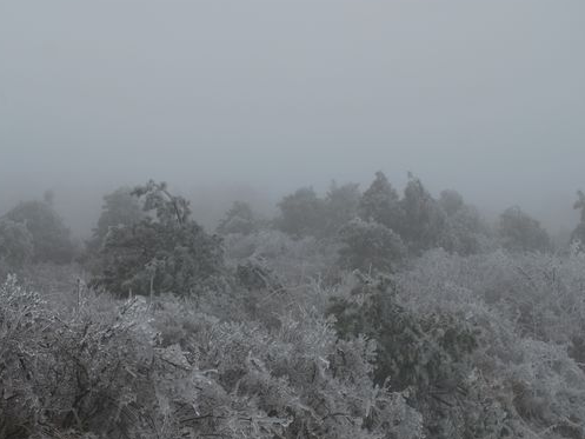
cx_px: 266
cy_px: 259
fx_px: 1099
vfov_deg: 22.6
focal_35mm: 65
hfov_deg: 29.8
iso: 125
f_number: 5.6
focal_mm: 32
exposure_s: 1/125
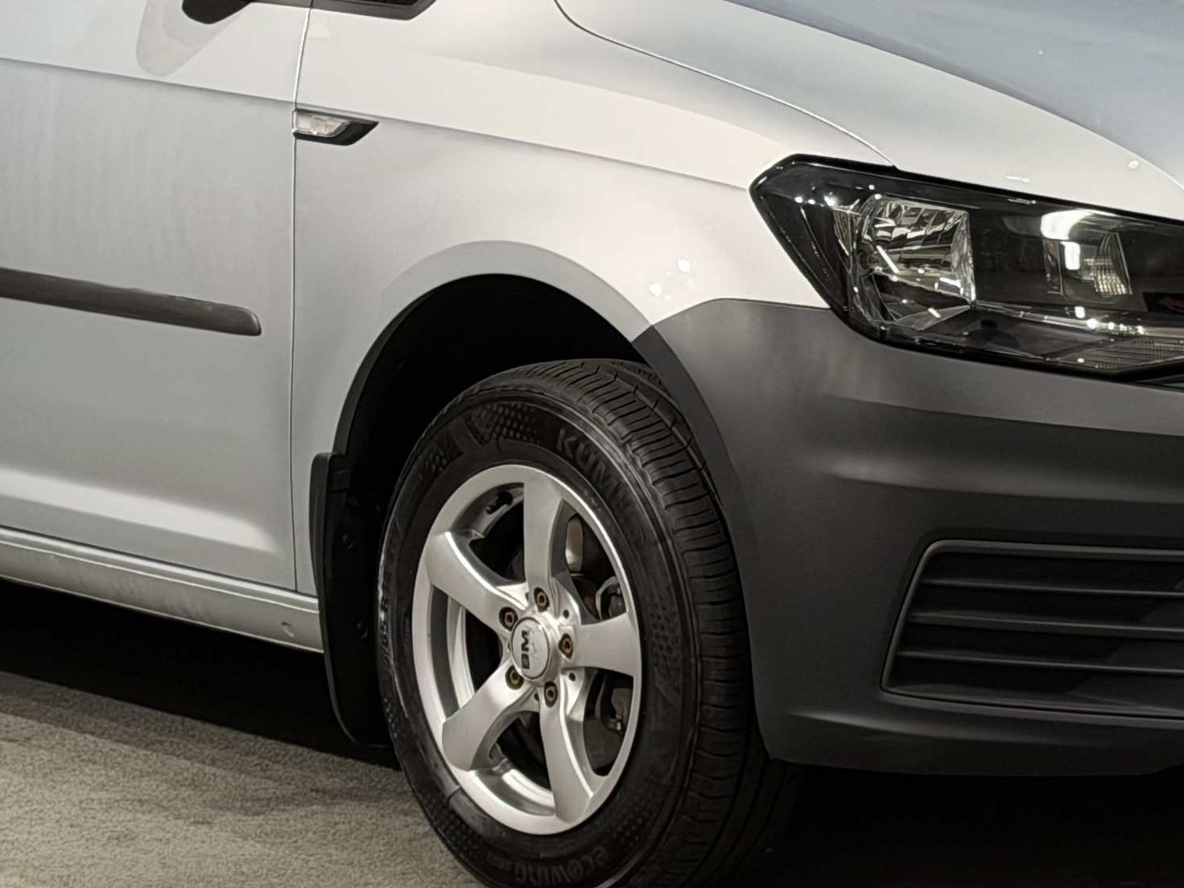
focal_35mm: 131
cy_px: 217
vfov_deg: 11.3
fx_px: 4481
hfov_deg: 15.1
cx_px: 624
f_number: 1.78
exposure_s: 1/100
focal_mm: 6.76
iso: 50
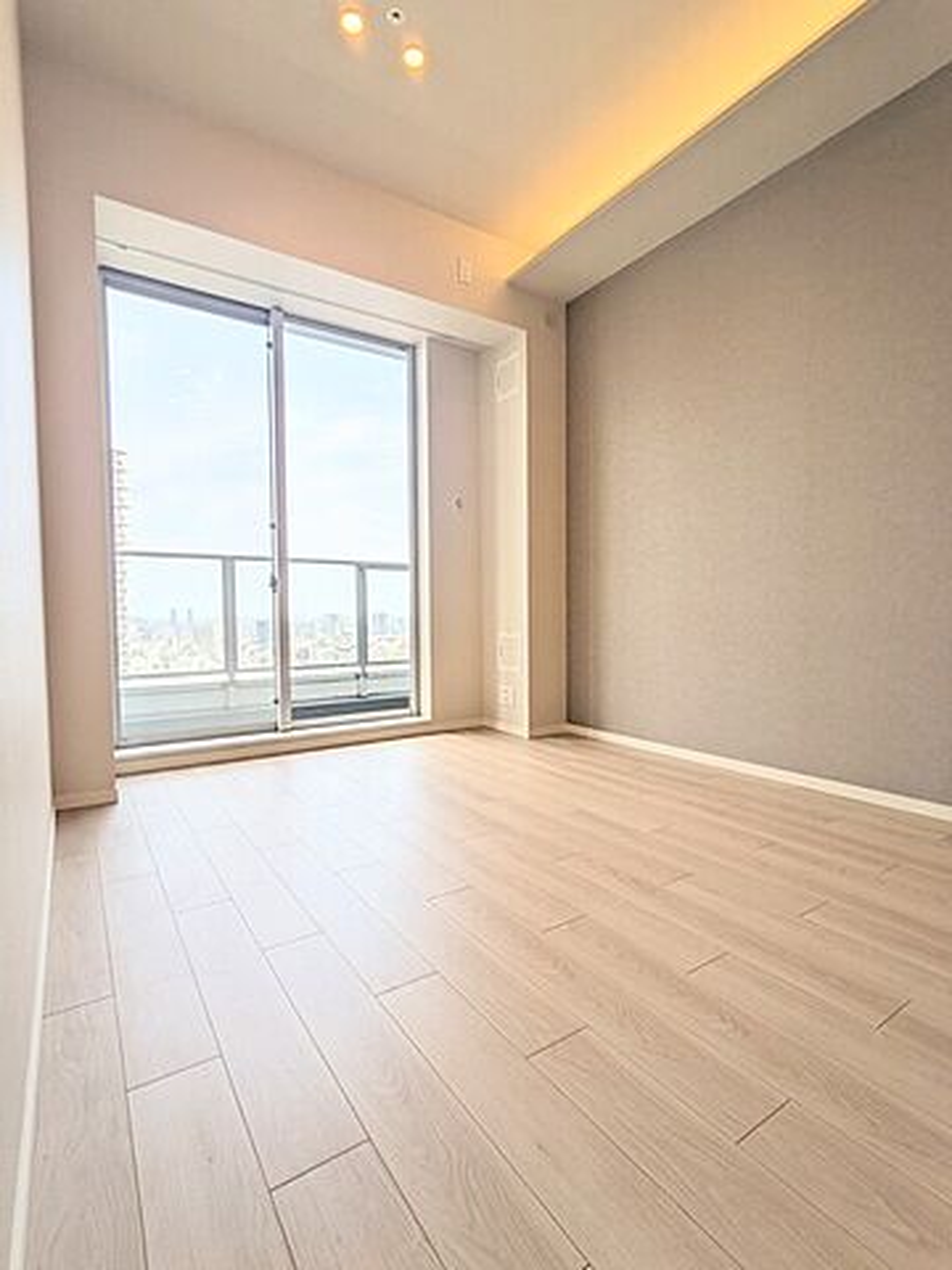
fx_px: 587
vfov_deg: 94.5
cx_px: 476
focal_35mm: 16
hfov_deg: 78.1
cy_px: 635
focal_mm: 2.22
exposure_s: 1/702
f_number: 2.2
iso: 34
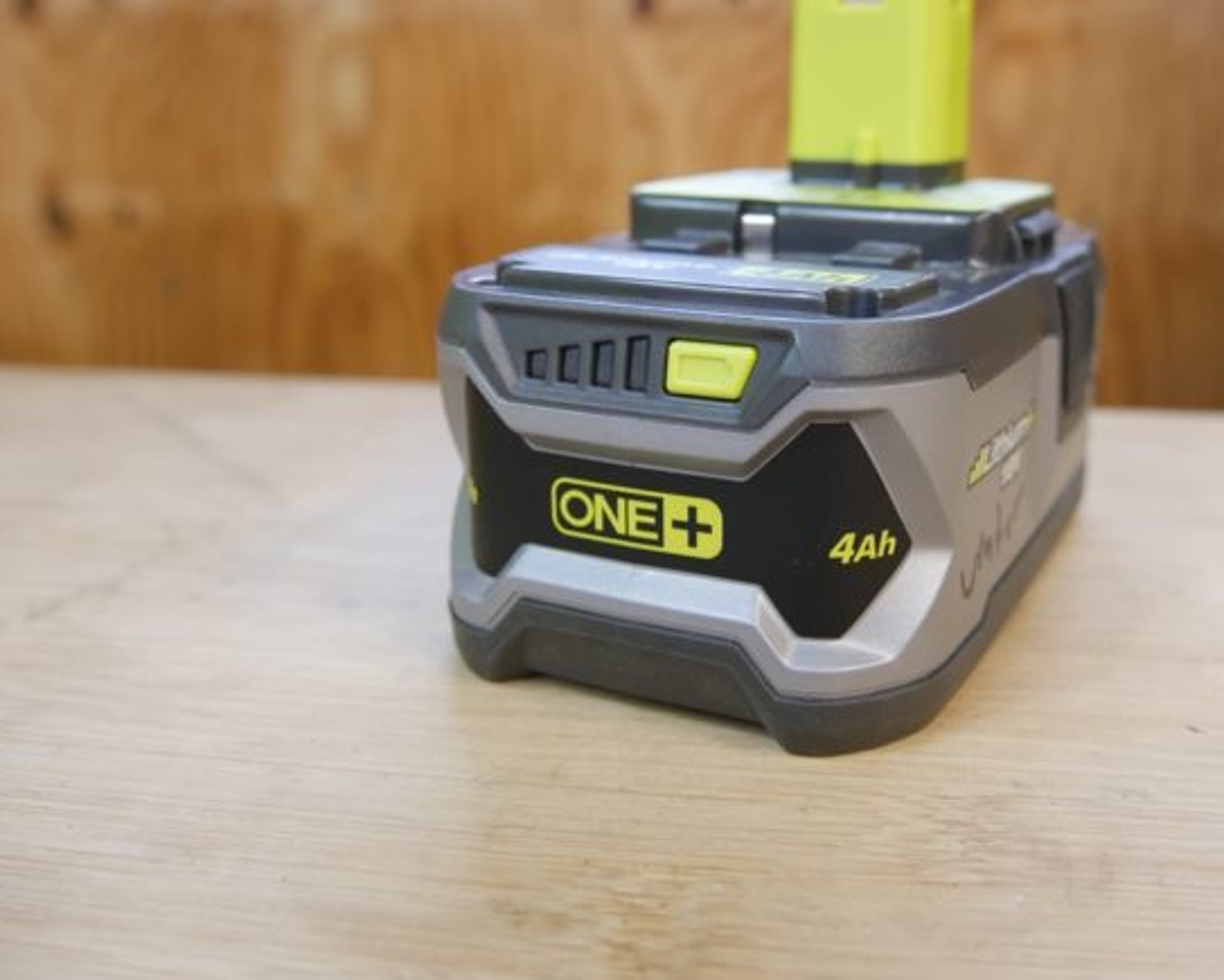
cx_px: 717
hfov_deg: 51.3
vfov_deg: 42.2
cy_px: 426
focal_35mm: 35
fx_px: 1269
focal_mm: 14
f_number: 3.5
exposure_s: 1/60
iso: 500
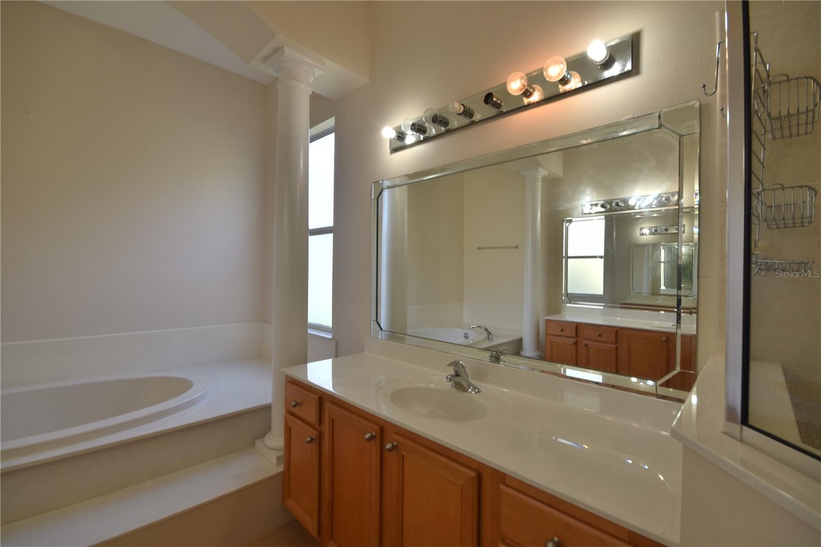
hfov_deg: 100.4
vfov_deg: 77.3
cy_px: 274
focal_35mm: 15
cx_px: 410
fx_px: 342
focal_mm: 10
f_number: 10
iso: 100
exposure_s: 1/20
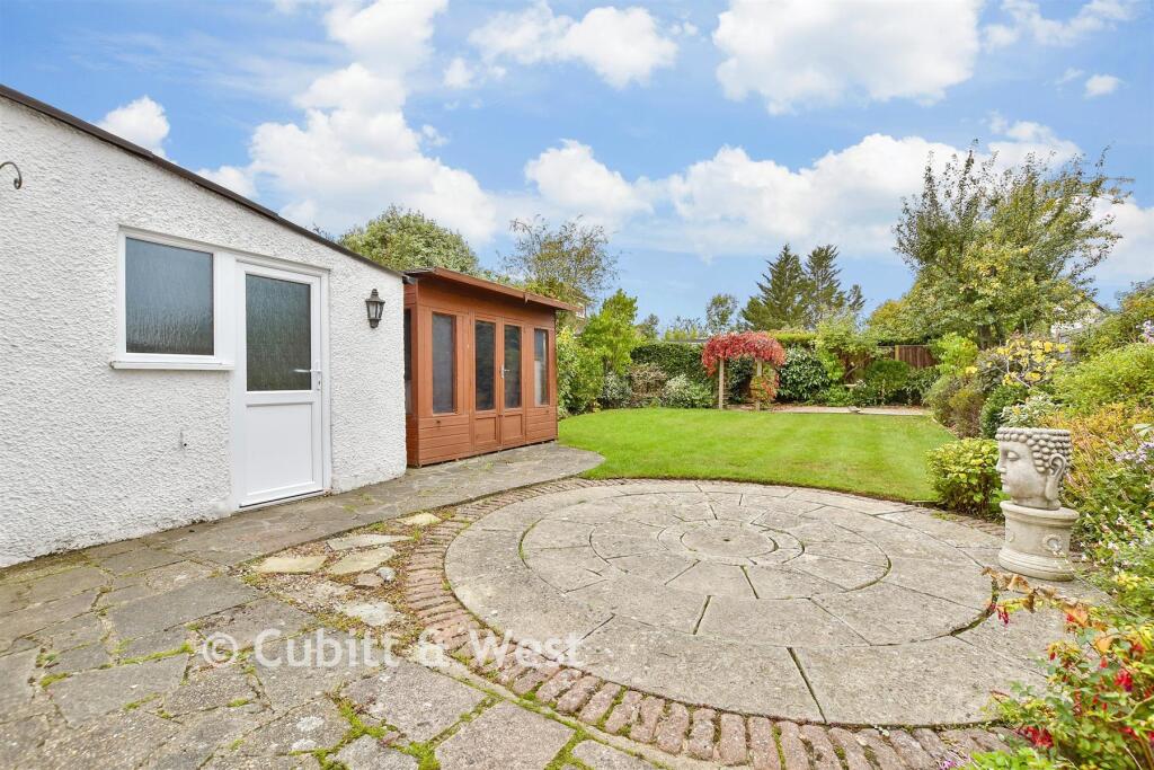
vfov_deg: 77.3
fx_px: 481
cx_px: 577
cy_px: 385
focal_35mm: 15
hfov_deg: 100.4
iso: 160
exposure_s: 1/60
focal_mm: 10
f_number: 8
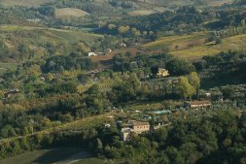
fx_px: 1022
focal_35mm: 149
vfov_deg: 9.2
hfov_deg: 13.7
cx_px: 74
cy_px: 10
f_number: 10
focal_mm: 35
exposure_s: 1/250
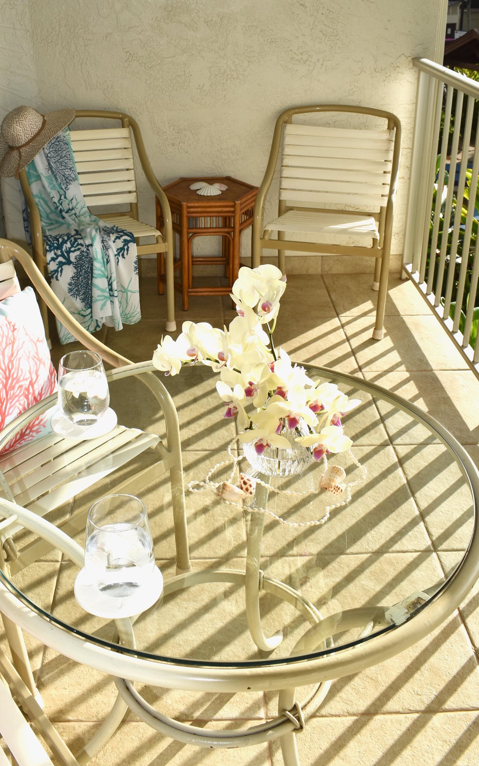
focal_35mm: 32
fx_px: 668
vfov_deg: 59.5
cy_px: 347
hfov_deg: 39.3
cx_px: 199
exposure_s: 1/200
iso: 100
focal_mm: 18
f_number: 11
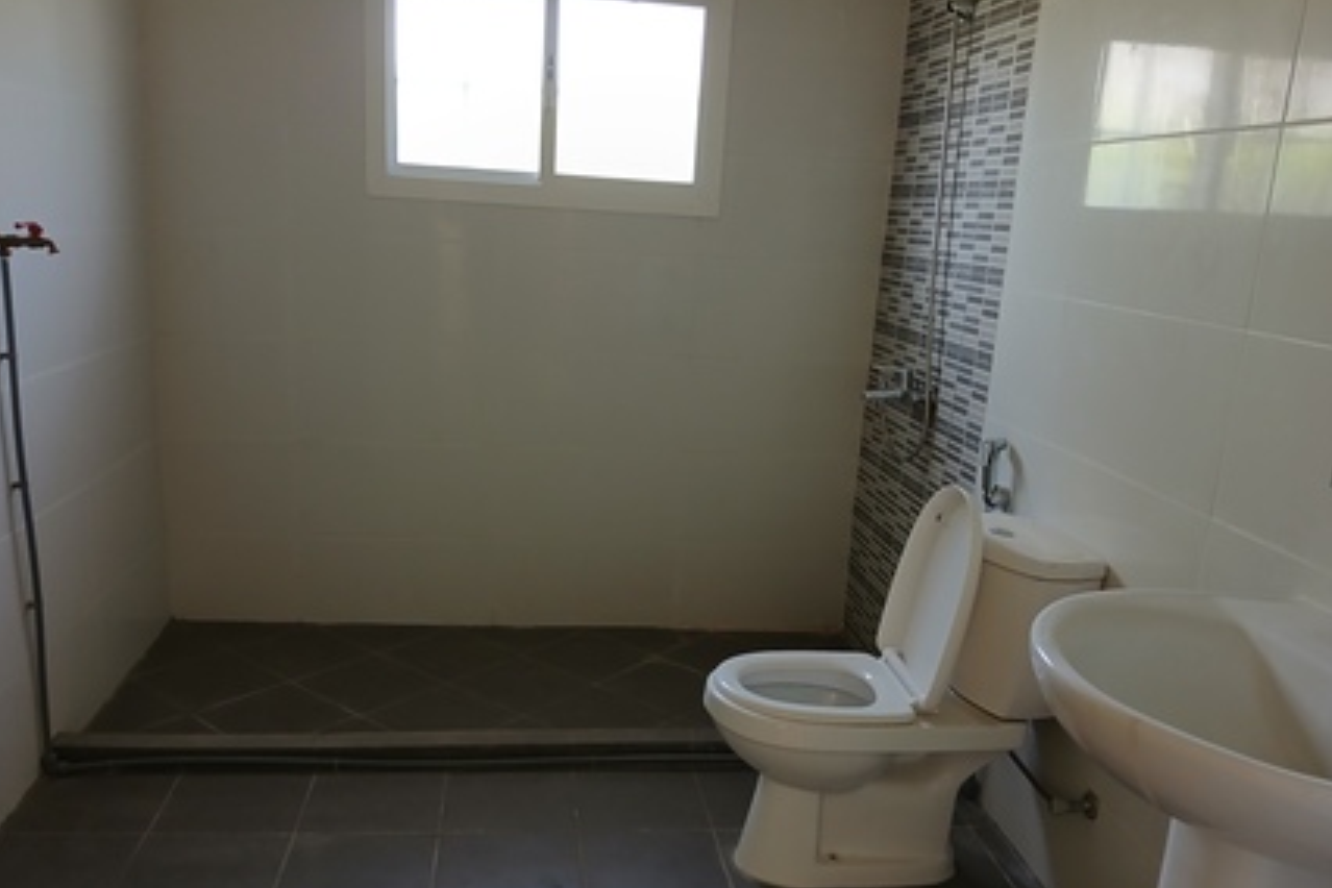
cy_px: 514
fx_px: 1073
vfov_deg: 44.8
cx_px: 652
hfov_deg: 63.7
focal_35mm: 29
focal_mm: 3.98
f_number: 1.8
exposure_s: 1/50
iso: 200
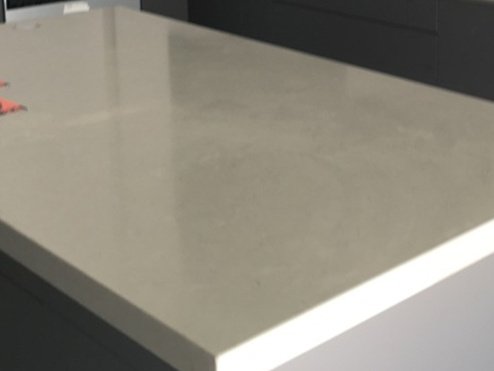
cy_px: -18
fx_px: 957
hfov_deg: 28.2
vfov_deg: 21.1
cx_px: 408
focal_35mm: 67
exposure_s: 1/50
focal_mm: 4.15
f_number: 2.2
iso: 25
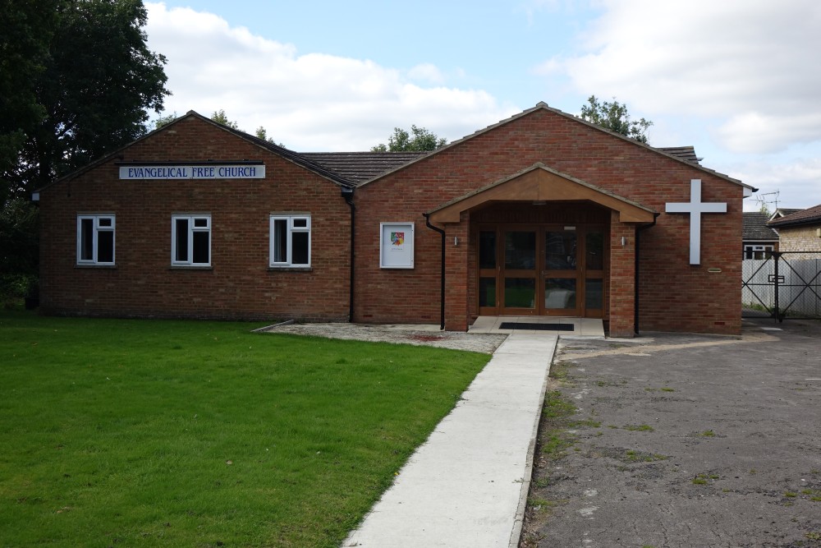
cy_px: 274
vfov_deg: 33.4
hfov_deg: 48.5
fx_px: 912
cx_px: 410
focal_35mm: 40
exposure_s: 1/500
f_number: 4
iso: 125
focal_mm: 14.53
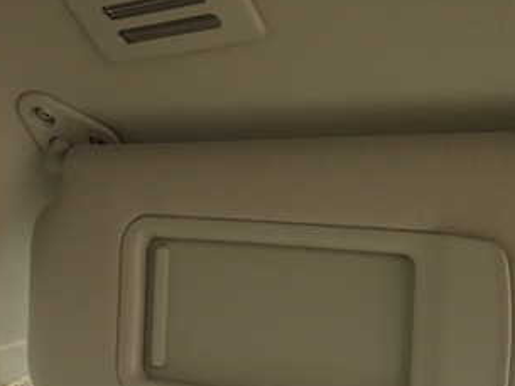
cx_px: 434
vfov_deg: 23.3
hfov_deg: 29.8
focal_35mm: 63
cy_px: 238
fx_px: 938
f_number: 2.4
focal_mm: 5.79
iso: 200
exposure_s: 1/40
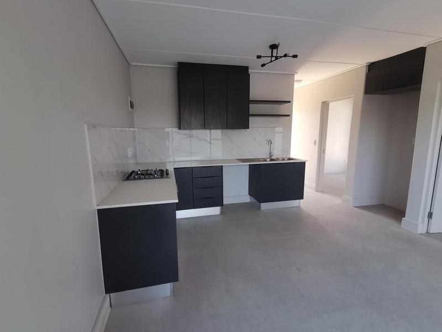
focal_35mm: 17
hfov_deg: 91.0
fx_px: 217
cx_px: 221
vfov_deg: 74.7
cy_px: 166
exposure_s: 1/50
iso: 64
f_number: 2.4
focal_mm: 1.78
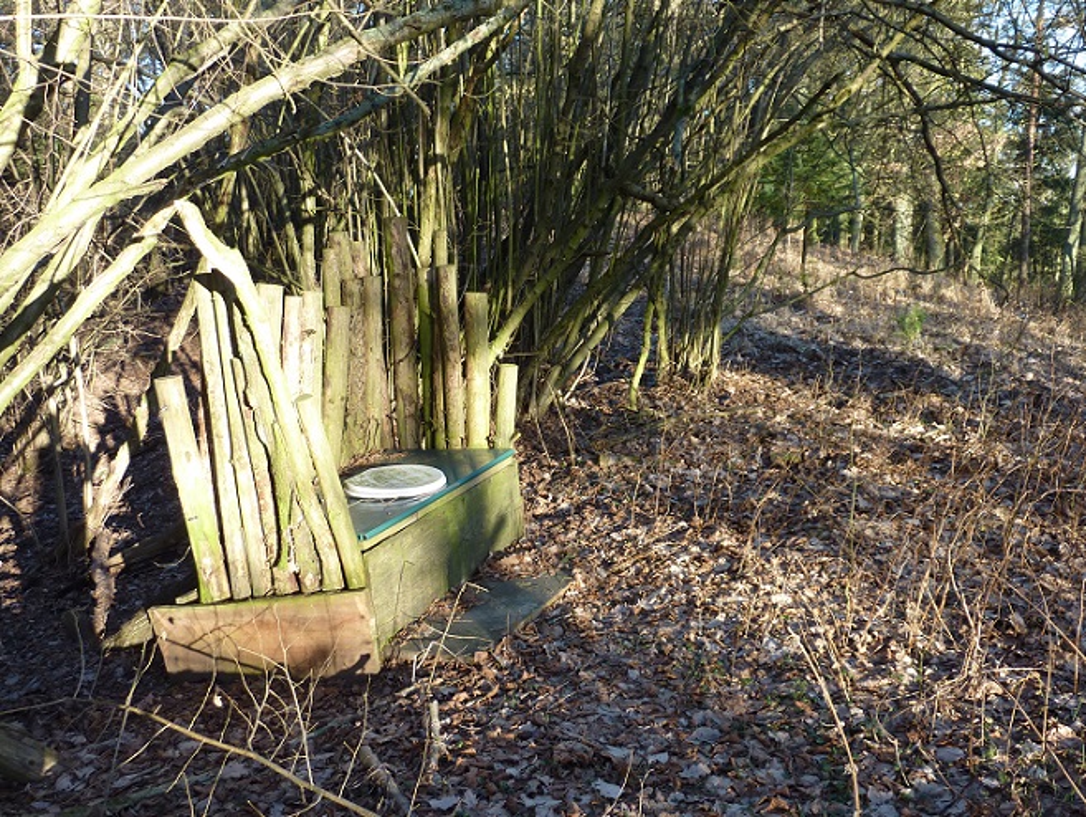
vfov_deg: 46.9
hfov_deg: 59.9
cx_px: 543
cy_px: 408
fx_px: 942
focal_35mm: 30
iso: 80
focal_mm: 5
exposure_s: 1/50
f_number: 3.4
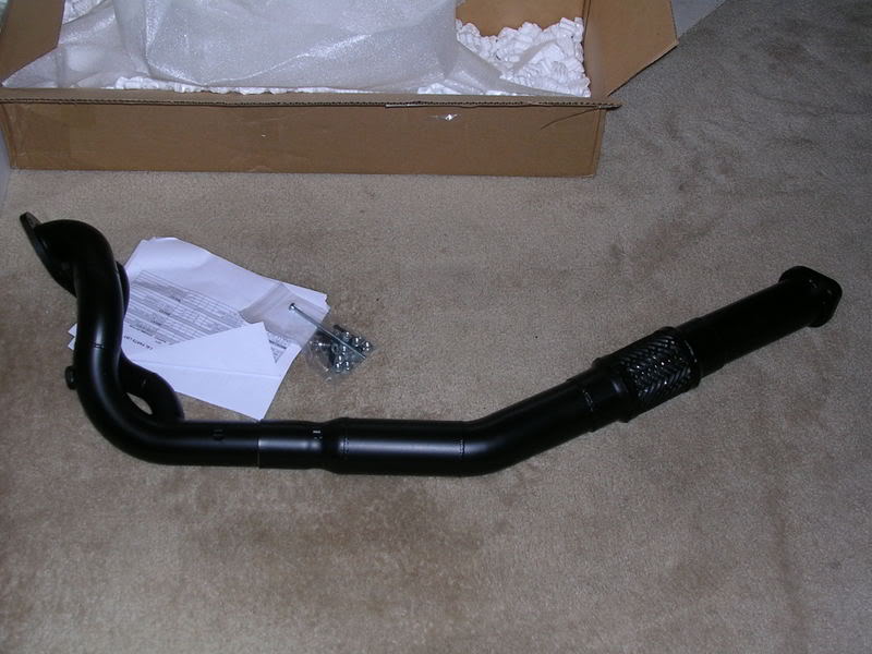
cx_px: 436
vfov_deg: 27.5
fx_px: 1335
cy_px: 327
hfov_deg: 36.2
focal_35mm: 53
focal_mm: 8
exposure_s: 1/60.1
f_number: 3.2
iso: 52
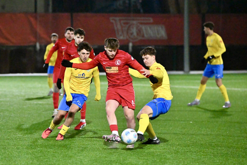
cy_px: 82
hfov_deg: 11.4
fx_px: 1235
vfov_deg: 7.6
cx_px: 124
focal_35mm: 180
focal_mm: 180
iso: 10000
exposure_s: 1/1250
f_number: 3.2
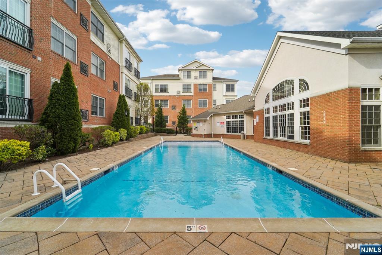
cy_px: 128
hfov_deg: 104.3
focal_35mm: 14
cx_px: 191
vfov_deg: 81.2
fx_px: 148
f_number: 8
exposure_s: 1/640
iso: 400
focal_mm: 14
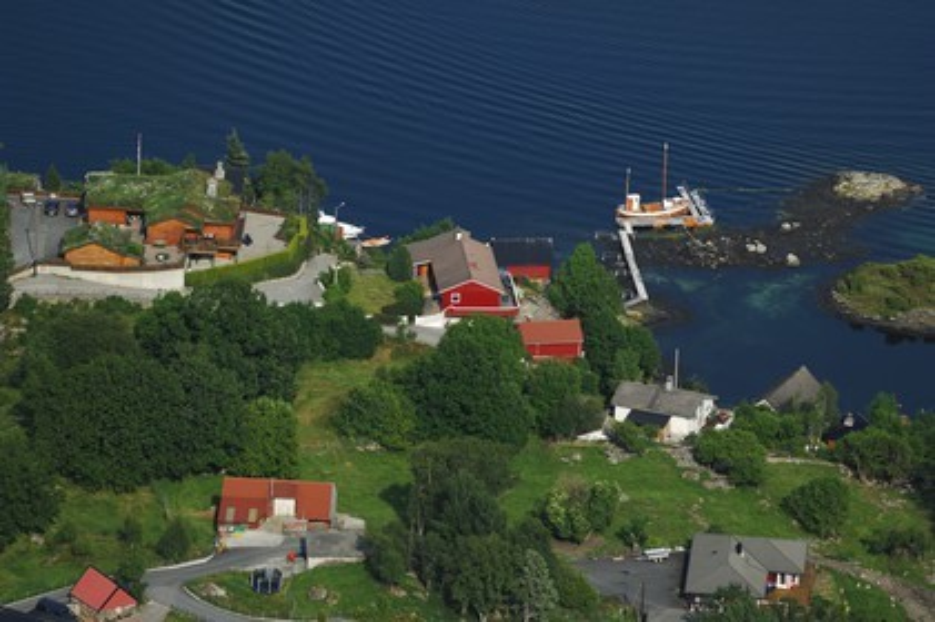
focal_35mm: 300
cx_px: 468
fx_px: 7785
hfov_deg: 6.9
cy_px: 311
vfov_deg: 4.6
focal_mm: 200
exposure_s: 1/1000
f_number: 4
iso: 100
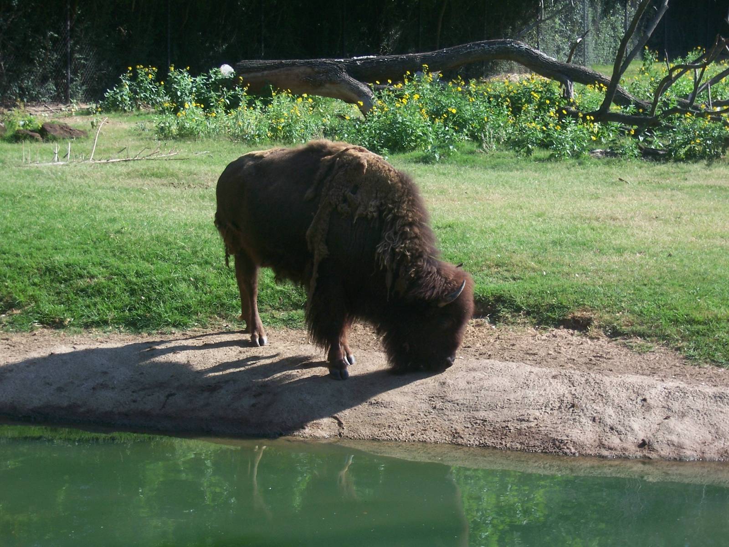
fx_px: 2274
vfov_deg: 13.7
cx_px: 364
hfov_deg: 18.2
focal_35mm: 108
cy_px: 274
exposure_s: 1/180
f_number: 5.6
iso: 80
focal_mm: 18
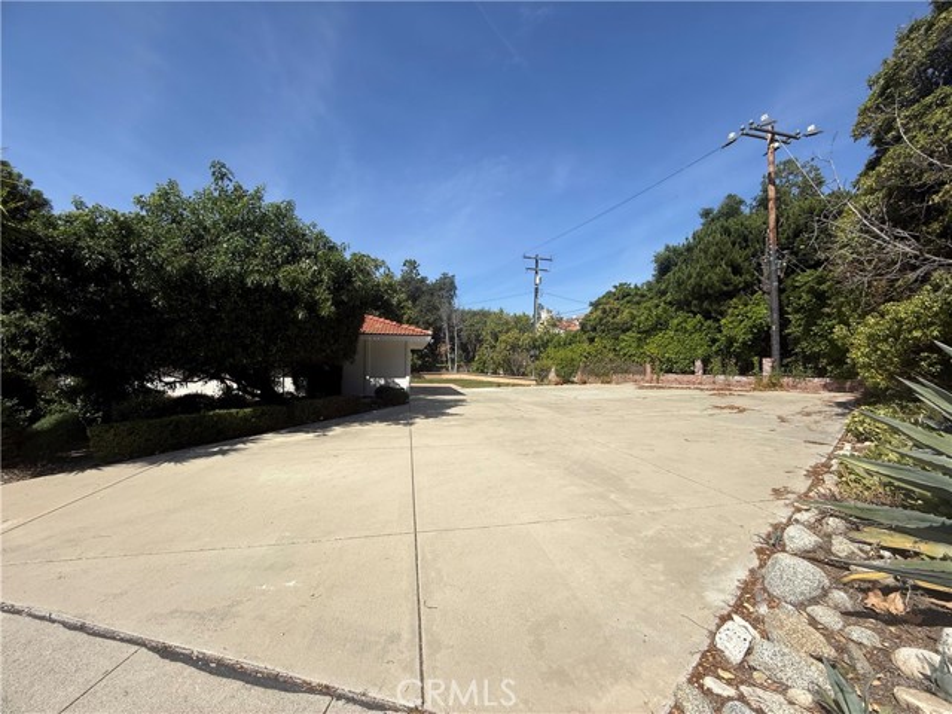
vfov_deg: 85.7
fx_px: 385
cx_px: 476
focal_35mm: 14
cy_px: 357
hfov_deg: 102.1
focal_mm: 2.22
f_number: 2.2
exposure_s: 1/2320
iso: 50
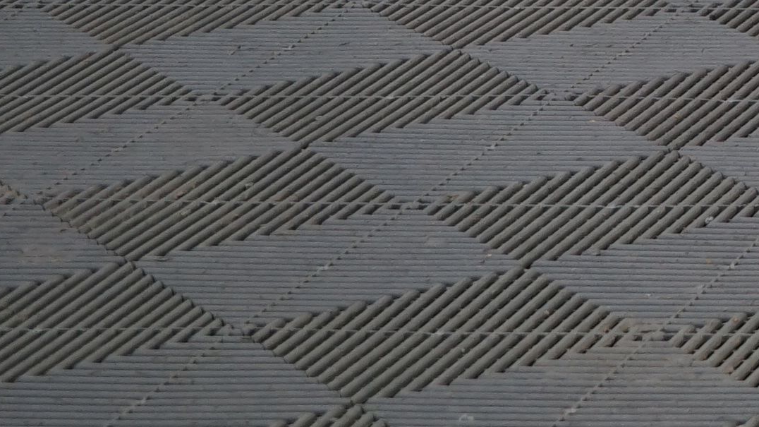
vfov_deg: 5.2
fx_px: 4467
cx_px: 2111
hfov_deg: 8.5
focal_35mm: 222
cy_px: -894
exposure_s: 1/30
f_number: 6.3
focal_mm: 38
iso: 500
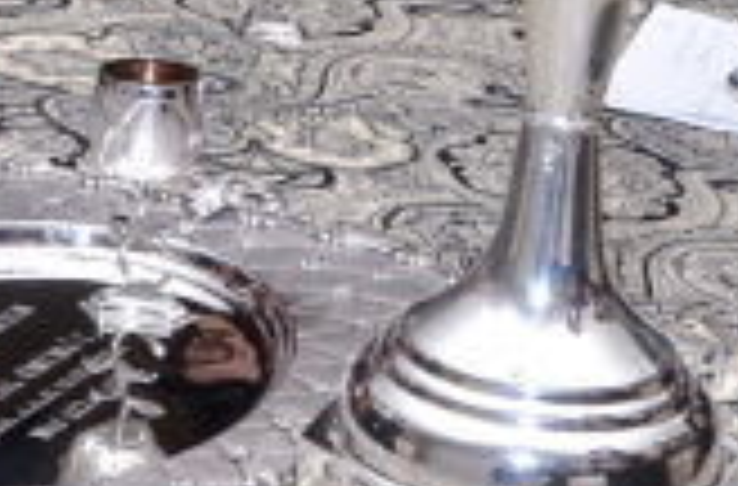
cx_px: 230
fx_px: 3451
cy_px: -333
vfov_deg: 7.8
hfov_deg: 12.2
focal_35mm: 169
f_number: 6.3
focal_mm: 18
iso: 250
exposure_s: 1/250
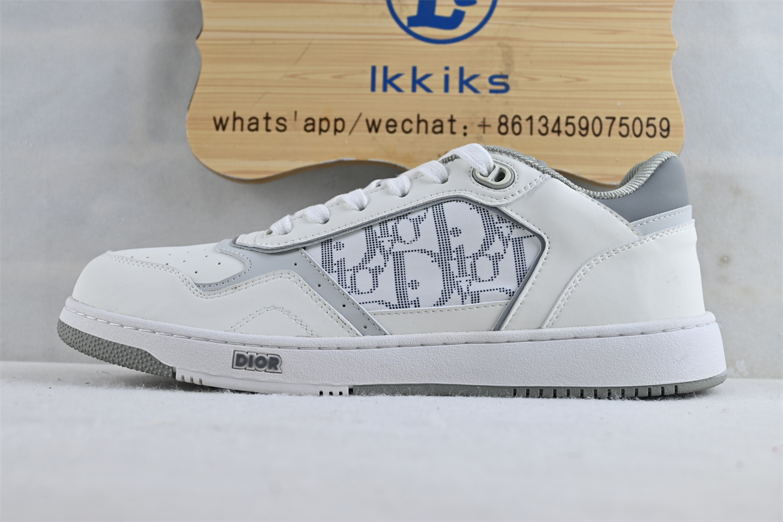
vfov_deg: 28.5
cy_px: 261
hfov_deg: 41.7
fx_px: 1028
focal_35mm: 47
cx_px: 392
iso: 100
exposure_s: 1/50
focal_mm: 31.5
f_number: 5
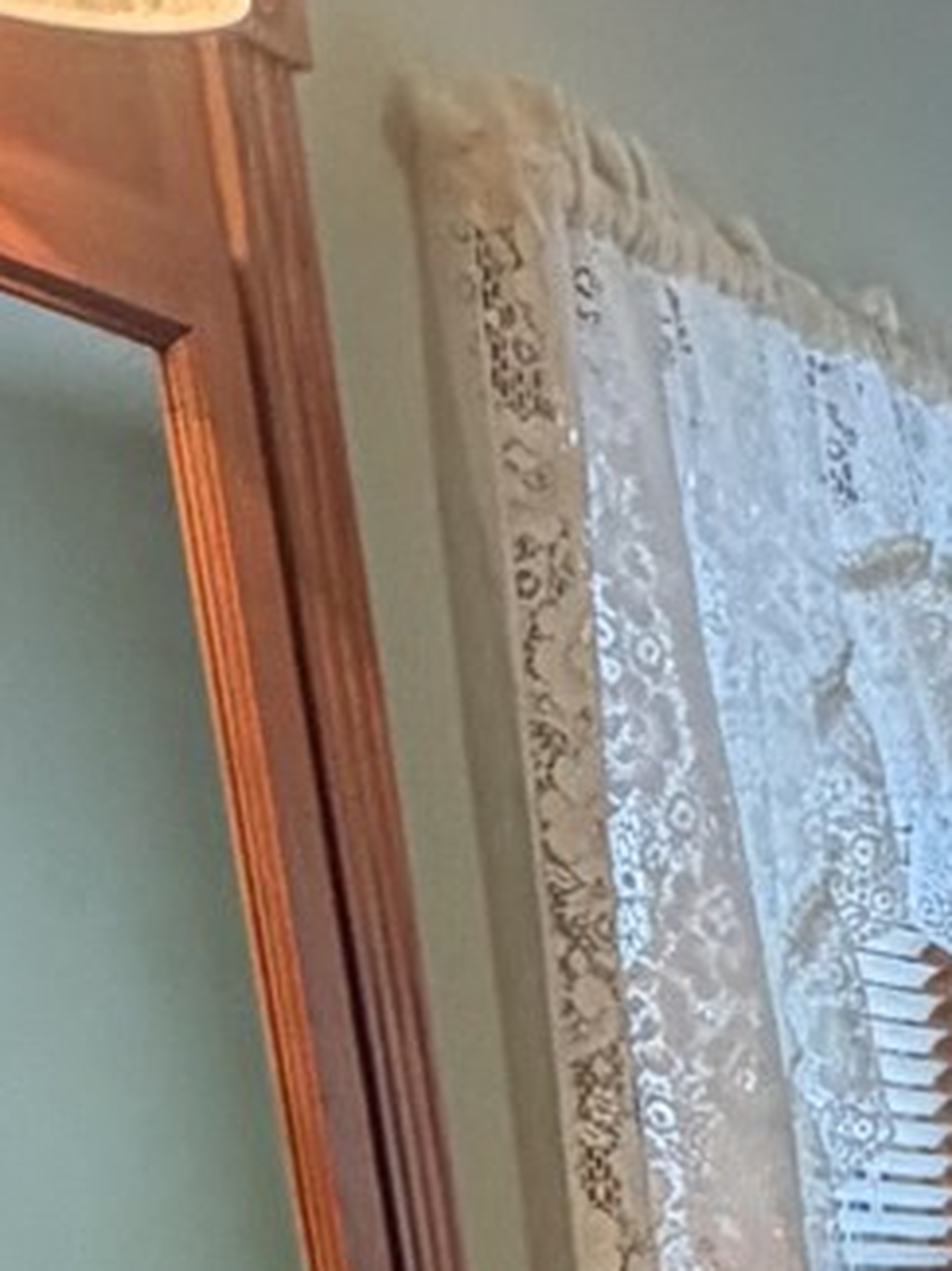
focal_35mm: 99
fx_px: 3635
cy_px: 2819
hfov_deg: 12.8
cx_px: 1990
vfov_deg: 14.7
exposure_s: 1/60
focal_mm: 2.22
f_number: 2.2
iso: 320
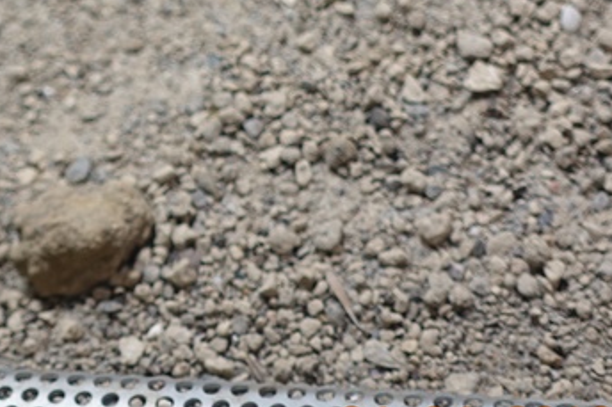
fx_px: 2532
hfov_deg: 13.3
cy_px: -56
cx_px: -180
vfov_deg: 9.1
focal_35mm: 149
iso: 125
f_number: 2.8
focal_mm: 18.3
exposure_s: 1/60
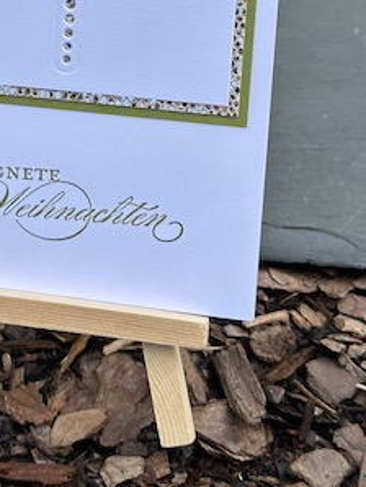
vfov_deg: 18.5
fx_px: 1450
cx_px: 70
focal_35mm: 103
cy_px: -13
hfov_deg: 14.3
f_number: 1.78
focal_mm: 6.86
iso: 64
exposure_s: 1/1030
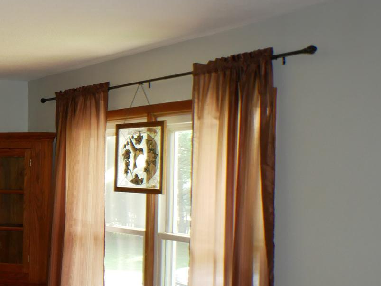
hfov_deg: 16.9
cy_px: 209
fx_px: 1233
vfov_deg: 13.2
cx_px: -61
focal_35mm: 112
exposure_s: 1/60
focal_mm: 22
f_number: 4.2
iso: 800
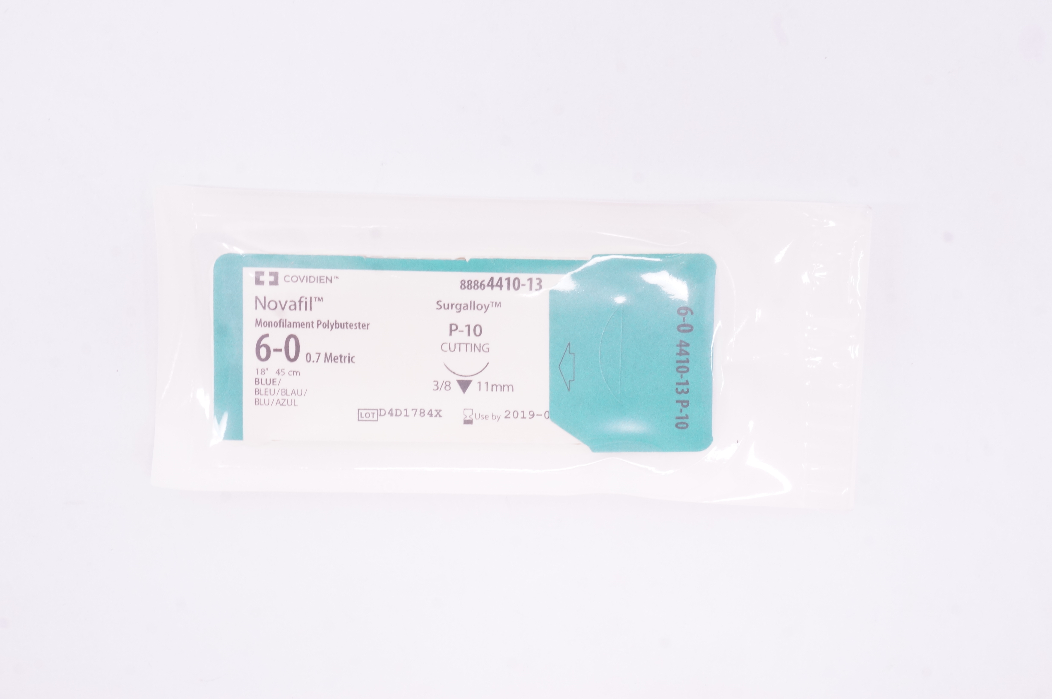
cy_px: 350
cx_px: 526
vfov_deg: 30.8
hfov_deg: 45.0
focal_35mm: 44
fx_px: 1270
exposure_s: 1/15
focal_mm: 29
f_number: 14
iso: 800
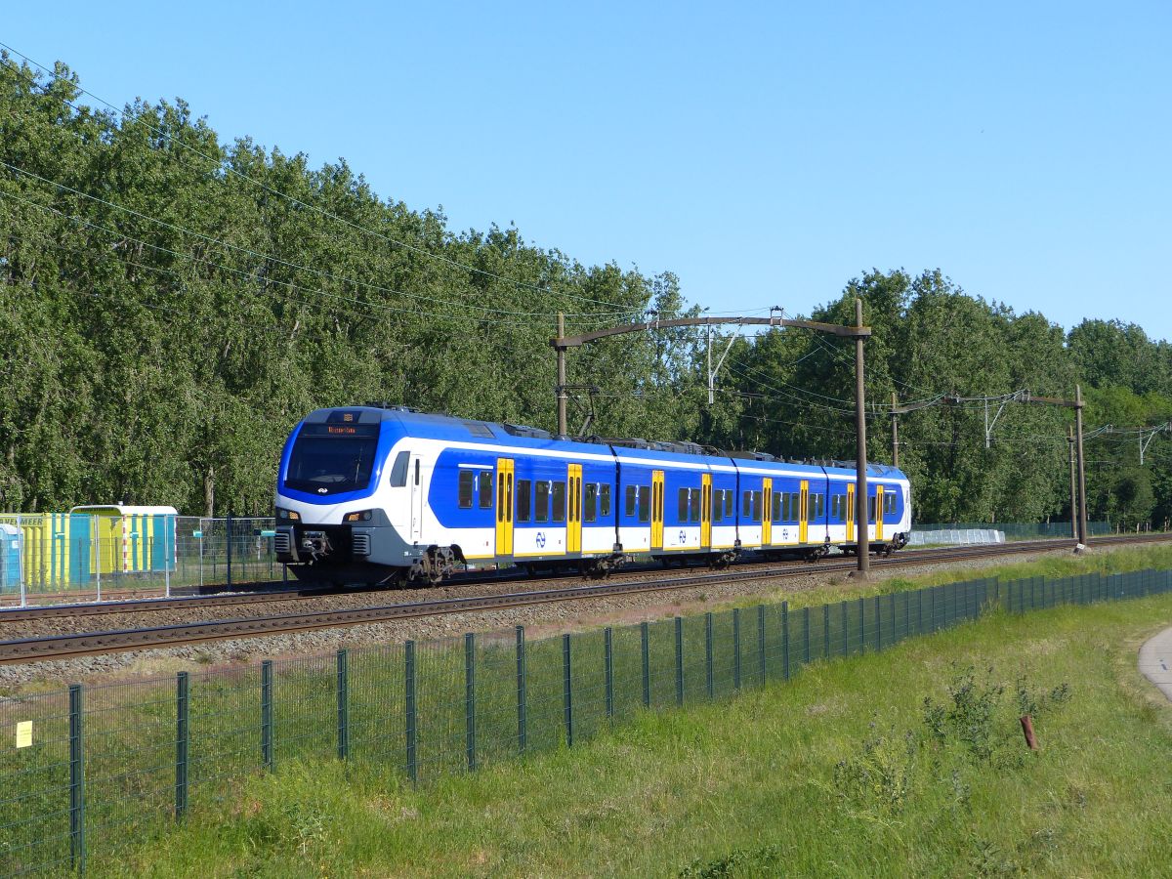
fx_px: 3013
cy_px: 440
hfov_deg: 22.0
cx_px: 586
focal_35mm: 89
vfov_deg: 16.6
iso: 100
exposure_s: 1/640
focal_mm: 16
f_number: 4
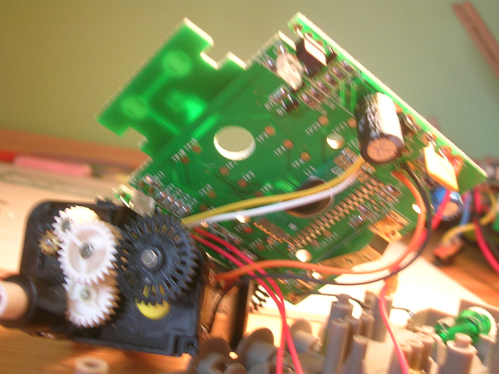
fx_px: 764
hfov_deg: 36.2
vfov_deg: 27.5
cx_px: 250
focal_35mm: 53
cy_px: 187
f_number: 3.2
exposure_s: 1/19.7
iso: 50
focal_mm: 8
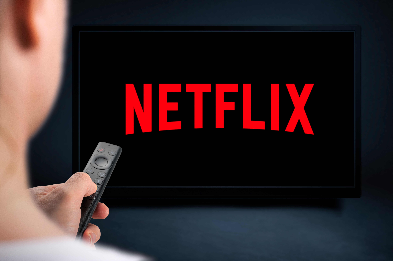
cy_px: 130
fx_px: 545
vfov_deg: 27.0
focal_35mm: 50
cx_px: 196
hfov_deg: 39.6
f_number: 14
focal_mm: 50
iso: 100
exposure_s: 1/200
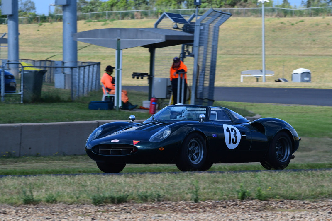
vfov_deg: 4.6
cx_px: 166
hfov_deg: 6.9
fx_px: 2768
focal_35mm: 300
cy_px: 110
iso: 500
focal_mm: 200
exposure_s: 1/640
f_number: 11
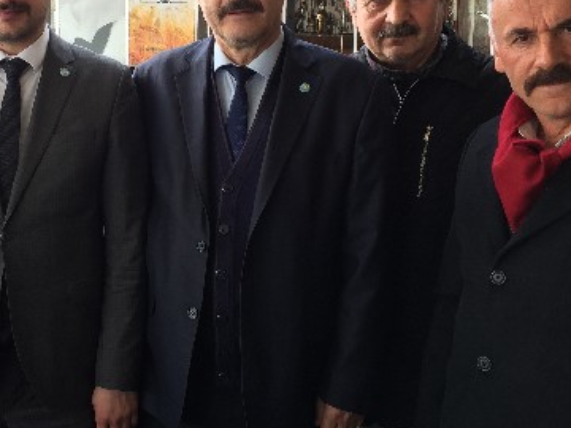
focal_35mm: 54
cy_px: 157
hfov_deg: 34.9
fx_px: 891
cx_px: 151
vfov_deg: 26.9
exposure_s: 1/100
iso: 32
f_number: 2.2
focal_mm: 4.15
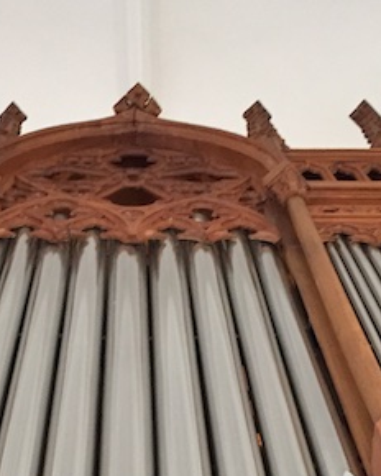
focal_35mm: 78
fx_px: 1099
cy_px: 466
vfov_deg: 23.5
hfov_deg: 19.6
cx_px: 146
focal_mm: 4.15
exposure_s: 1/17
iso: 250
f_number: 2.2
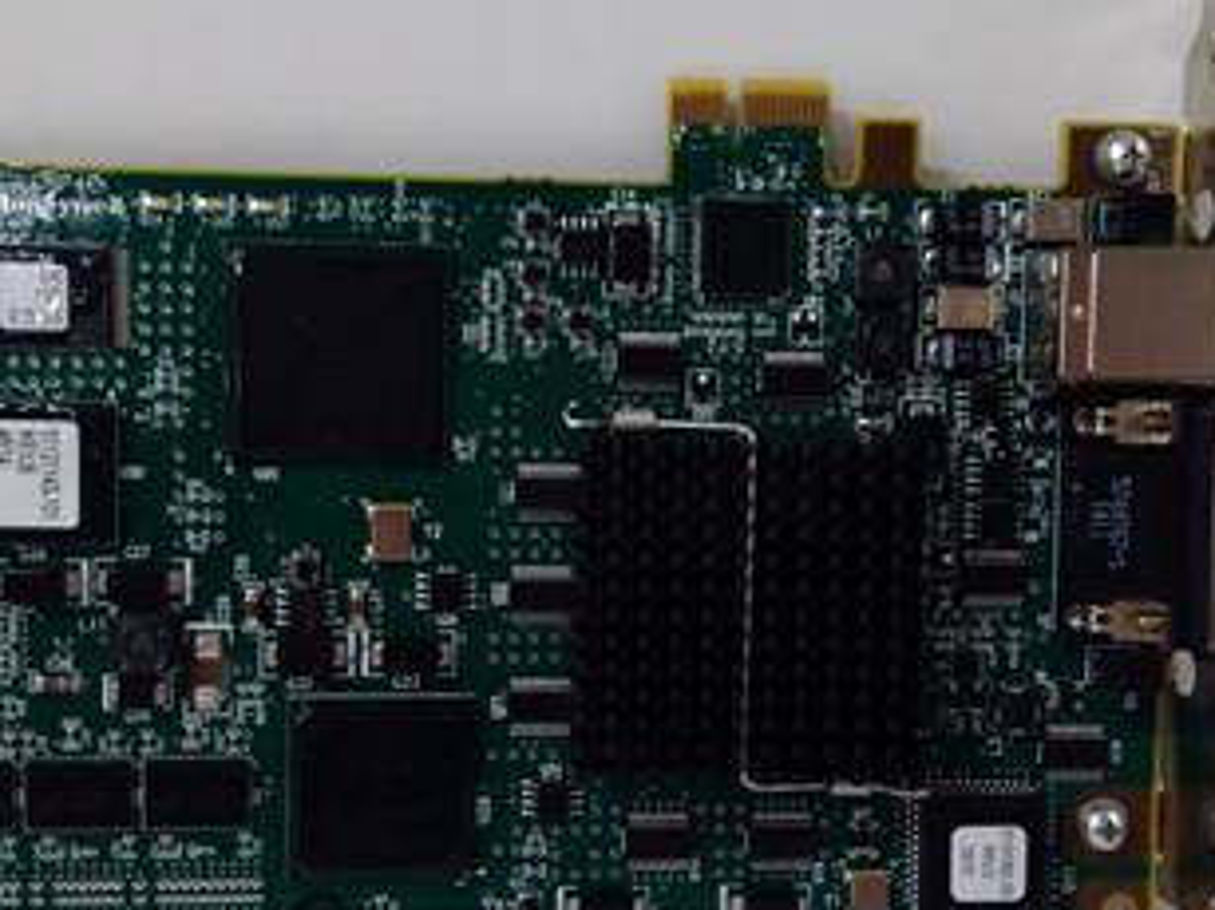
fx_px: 1544
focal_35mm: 44
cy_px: 457
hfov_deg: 42.9
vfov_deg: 32.9
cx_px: 578
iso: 548
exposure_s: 1/33
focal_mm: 3.79
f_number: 2
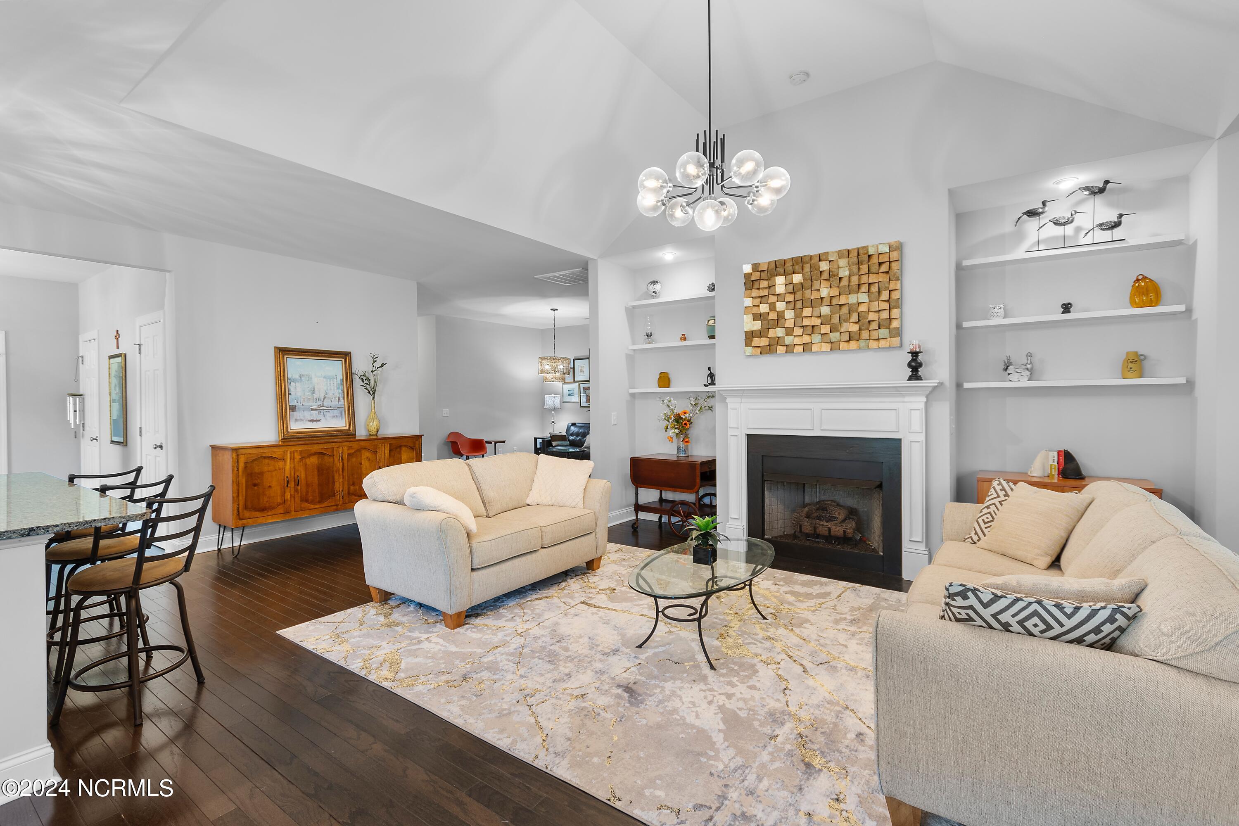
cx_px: 620
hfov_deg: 100.4
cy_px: 413
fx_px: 516
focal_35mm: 15
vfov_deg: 77.3
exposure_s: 1/1.25
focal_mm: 10
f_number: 4.5
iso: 100
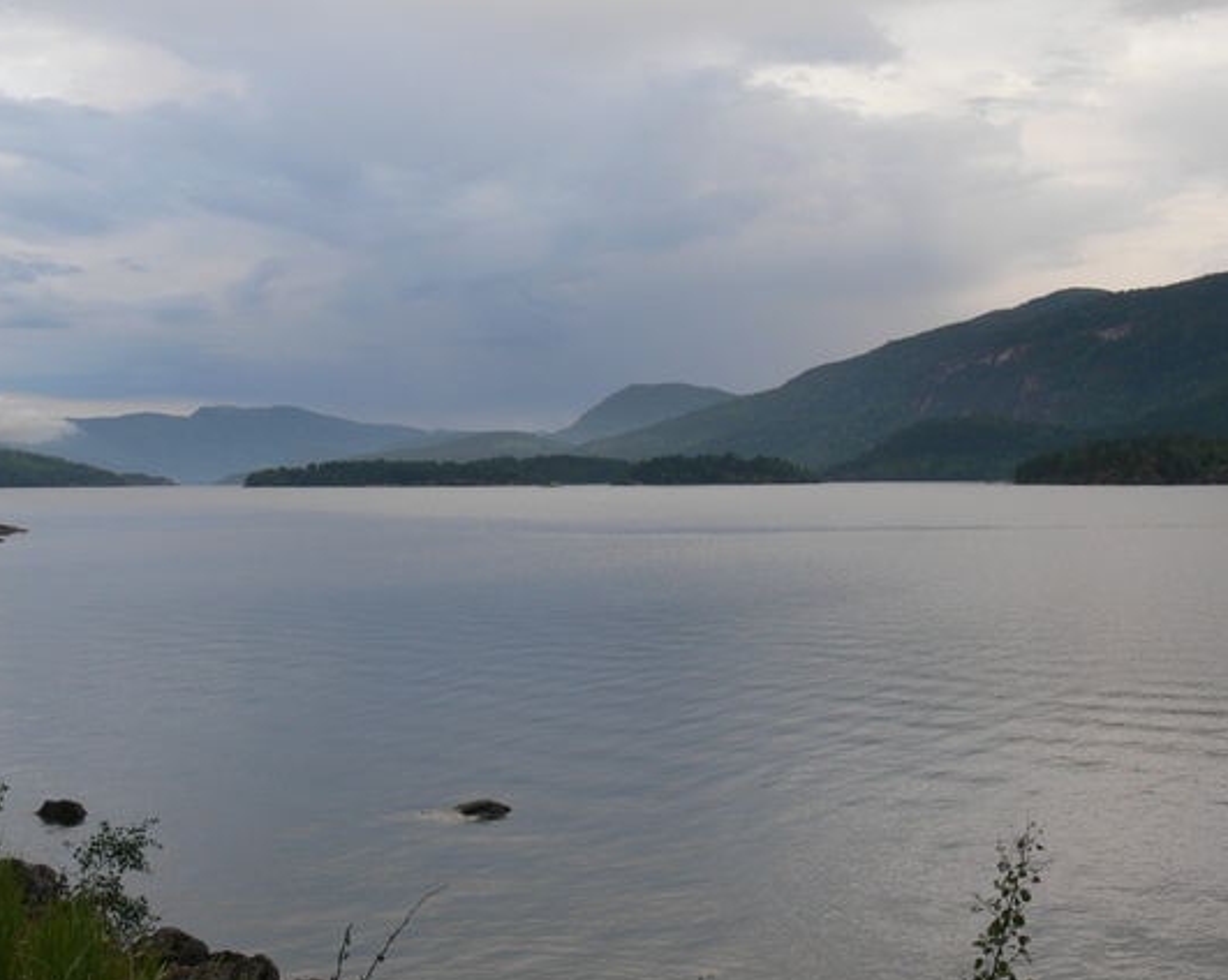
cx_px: 634
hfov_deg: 36.7
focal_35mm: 51
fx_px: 1852
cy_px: 478
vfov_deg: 29.7
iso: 80
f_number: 2.8
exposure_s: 1/50
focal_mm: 7.4
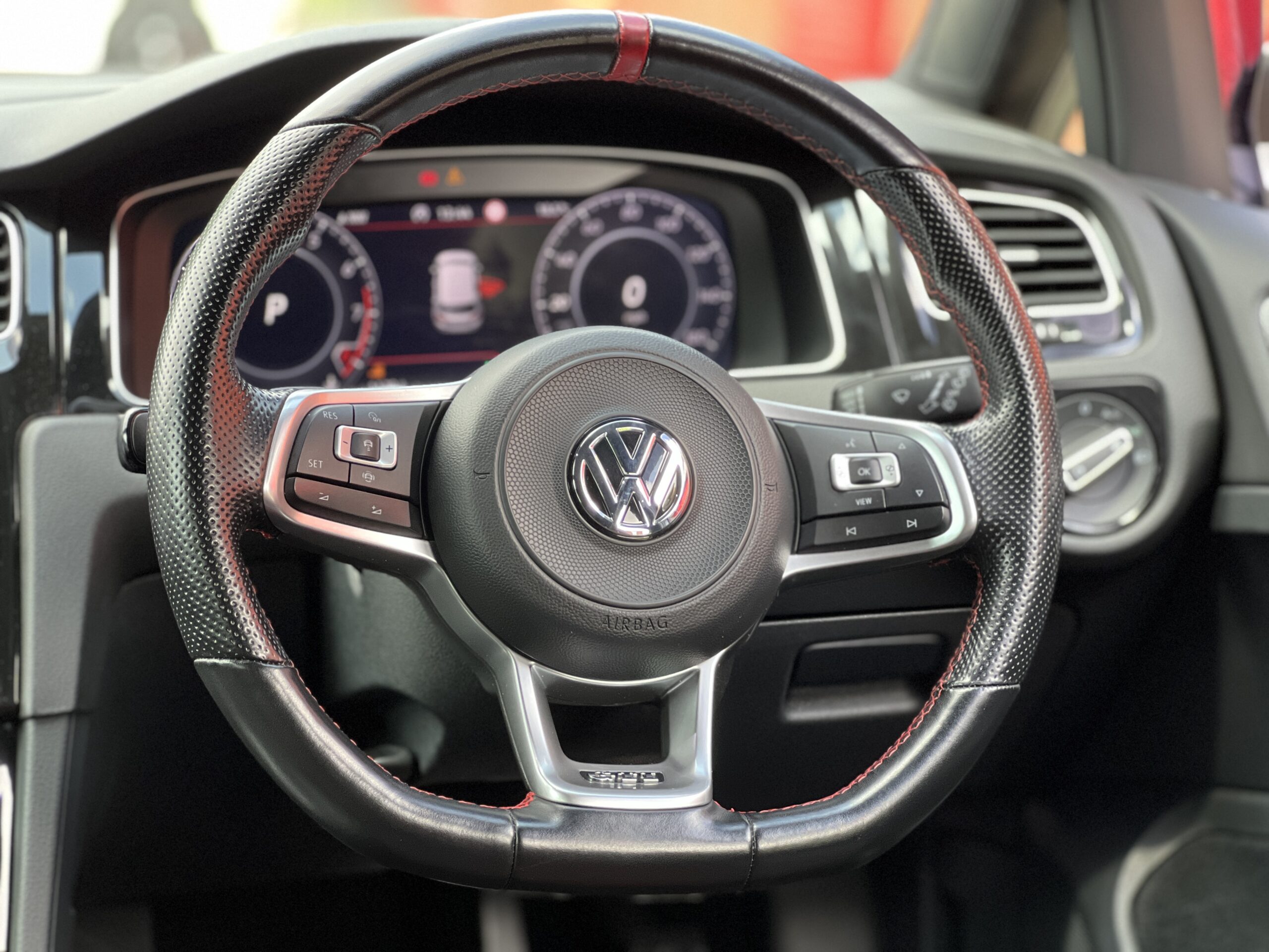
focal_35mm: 77
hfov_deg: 25.3
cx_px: 634
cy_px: 476
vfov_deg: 19.1
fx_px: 2823
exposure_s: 1/112
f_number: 2.8
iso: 250
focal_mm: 9
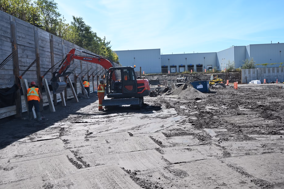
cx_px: 139
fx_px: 245
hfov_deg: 60.3
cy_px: 93
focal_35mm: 31
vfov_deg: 42.3
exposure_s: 1/320
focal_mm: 30
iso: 100
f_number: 6.3
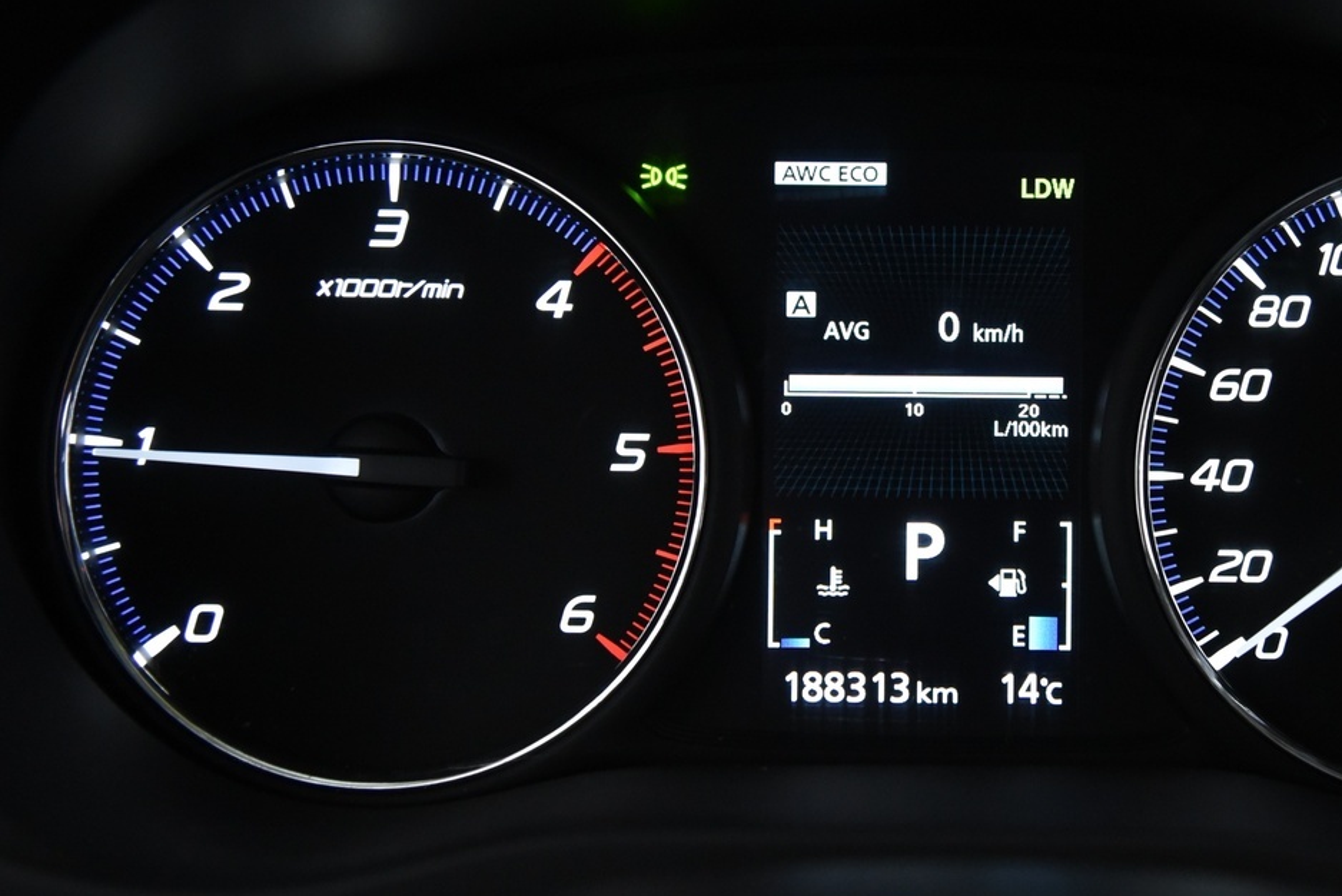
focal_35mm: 69
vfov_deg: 19.7
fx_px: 2573
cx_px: 929
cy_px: 382
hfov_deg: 29.0
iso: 4000
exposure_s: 1/40
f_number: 4
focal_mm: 40
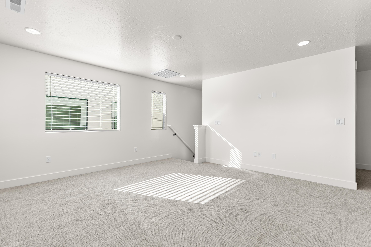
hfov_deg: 96.7
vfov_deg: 73.7
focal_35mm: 16
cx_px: 186
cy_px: 124
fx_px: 165
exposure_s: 1/250
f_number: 2.8
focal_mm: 16
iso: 100
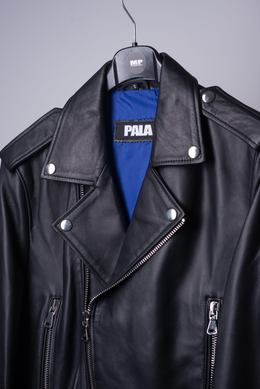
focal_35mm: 85
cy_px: 194
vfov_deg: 23.9
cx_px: 130
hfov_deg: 16.1
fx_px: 920
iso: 320
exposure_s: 1/500
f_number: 8
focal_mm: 85
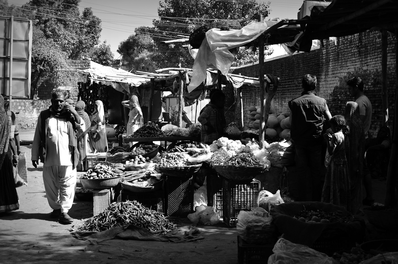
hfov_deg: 37.9
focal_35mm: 52
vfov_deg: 25.6
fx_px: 579
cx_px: 199
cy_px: 132
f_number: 5
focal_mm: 35
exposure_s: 1/160
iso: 100
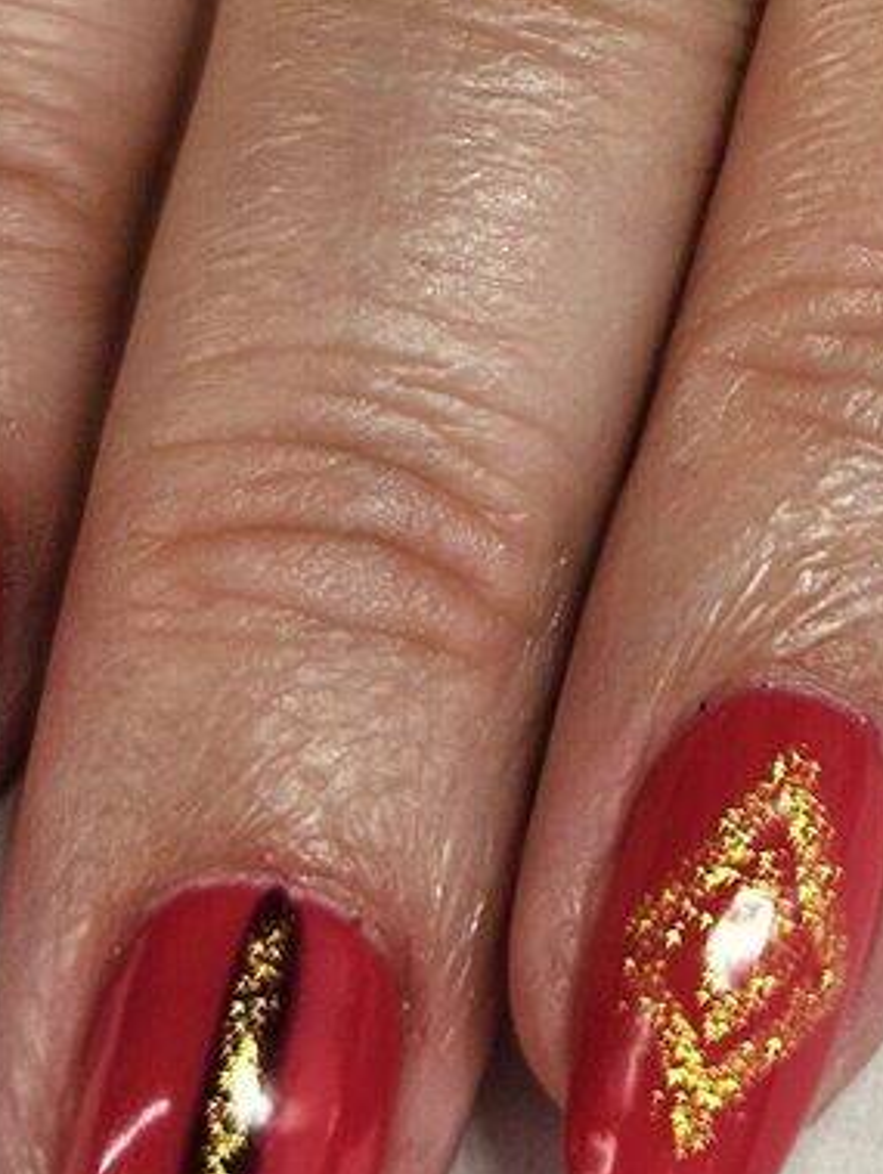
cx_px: 1193
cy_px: -251
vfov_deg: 19.0
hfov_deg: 14.5
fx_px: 3294
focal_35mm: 97
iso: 25
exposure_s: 1/116
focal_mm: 5.4
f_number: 1.8
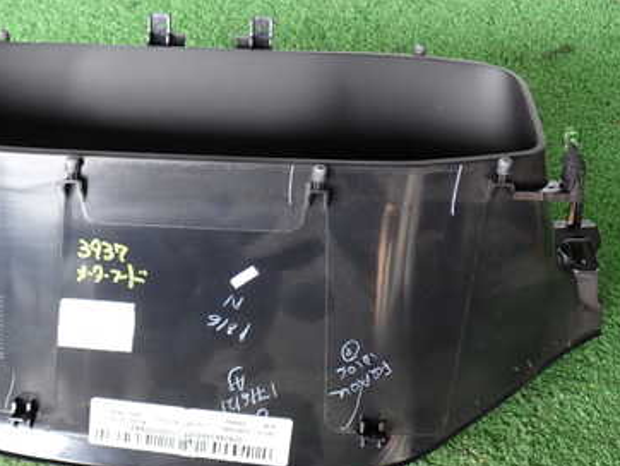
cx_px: 180
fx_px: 950
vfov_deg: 27.6
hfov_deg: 35.6
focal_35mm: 53
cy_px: 231
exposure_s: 1/60
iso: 125
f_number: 2.4
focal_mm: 5.79
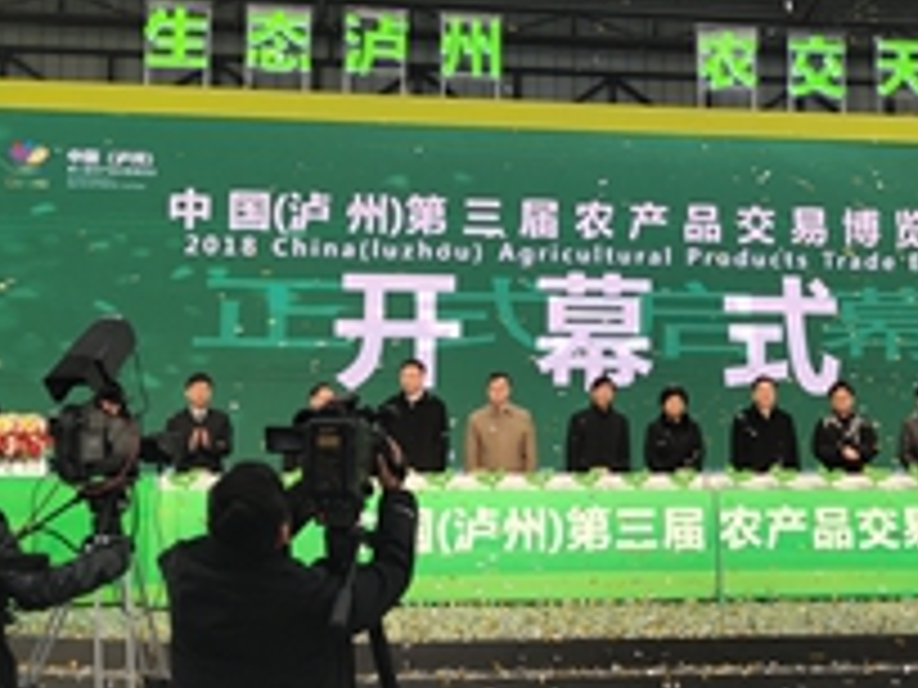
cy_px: 236
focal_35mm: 71
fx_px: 1883
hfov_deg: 27.2
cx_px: 644
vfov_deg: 20.7
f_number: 1.8
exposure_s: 1/177
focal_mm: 4.27
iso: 50
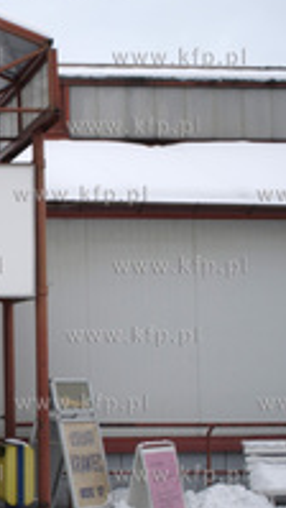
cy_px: 301
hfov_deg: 14.2
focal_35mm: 76
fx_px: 1024
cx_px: -217
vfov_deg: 27.8
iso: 100
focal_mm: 24
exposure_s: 1/80
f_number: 2.8
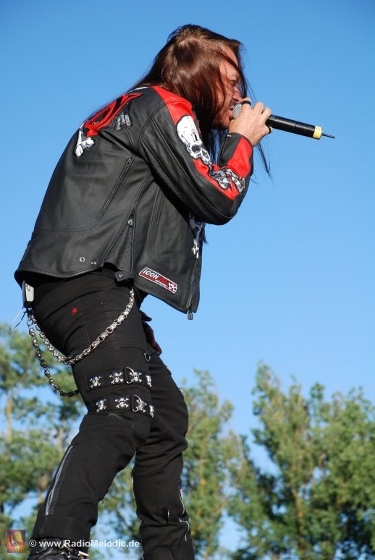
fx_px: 2104
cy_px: 280
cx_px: 188
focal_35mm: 135
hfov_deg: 10.2
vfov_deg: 15.2
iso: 200
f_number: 5.6
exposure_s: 1/400
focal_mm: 90
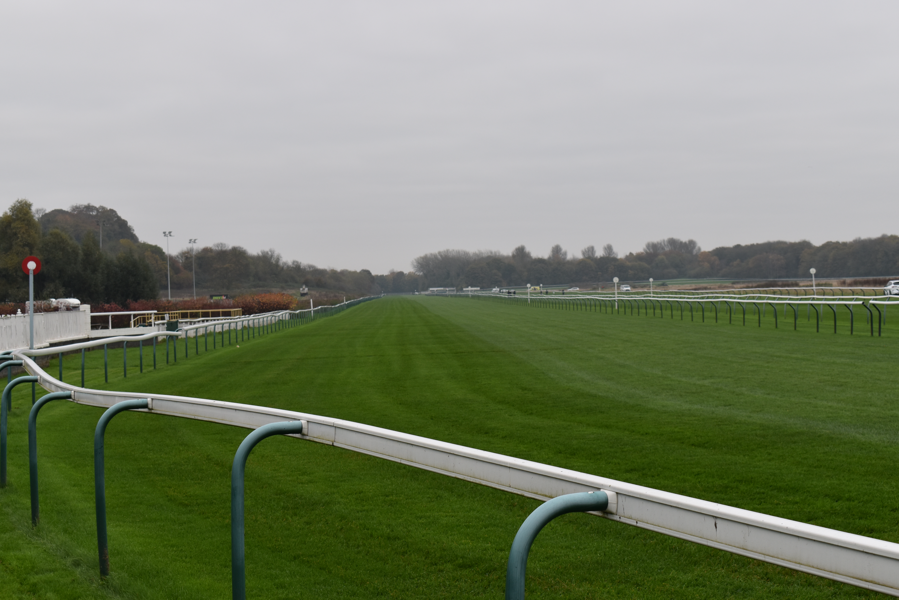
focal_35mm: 69
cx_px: 450
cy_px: 300
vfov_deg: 19.7
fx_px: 1723
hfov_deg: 29.2
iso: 320
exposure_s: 1/250
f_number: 8
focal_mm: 46
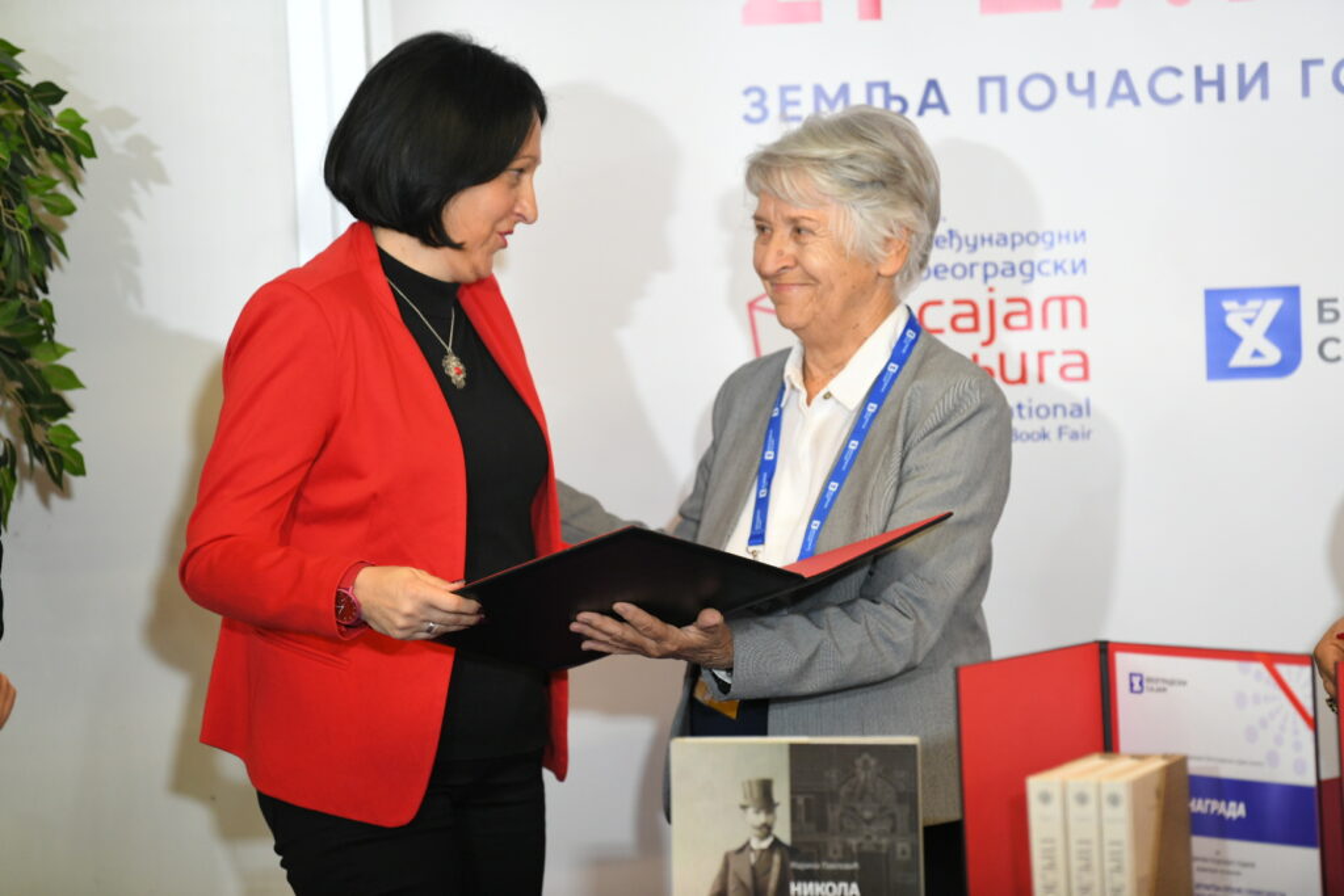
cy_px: 448
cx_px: 672
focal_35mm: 185
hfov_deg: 11.1
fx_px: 6907
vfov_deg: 7.4
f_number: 3.5
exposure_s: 1/200
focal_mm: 185
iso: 1600
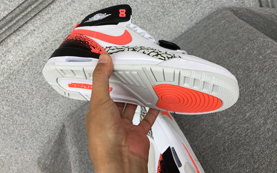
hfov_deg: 58.1
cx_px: 138
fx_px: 249
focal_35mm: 33
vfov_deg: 38.2
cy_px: 73
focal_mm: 3.3
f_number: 2.4
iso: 25
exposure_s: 1/114
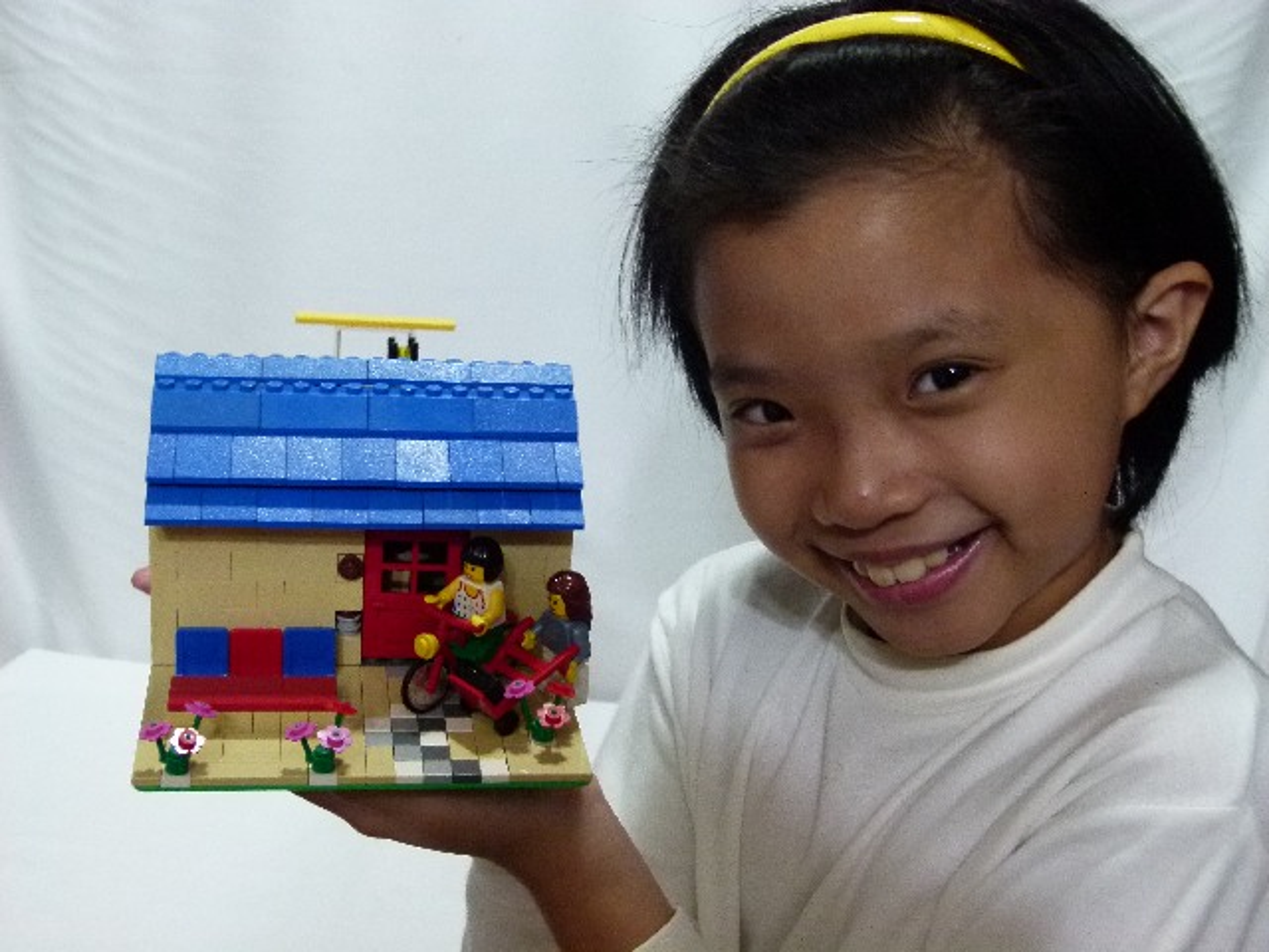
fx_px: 1613
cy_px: 476
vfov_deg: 32.9
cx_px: 634
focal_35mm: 44
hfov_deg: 42.9
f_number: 3.2
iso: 400
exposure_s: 1/20
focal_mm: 7.9
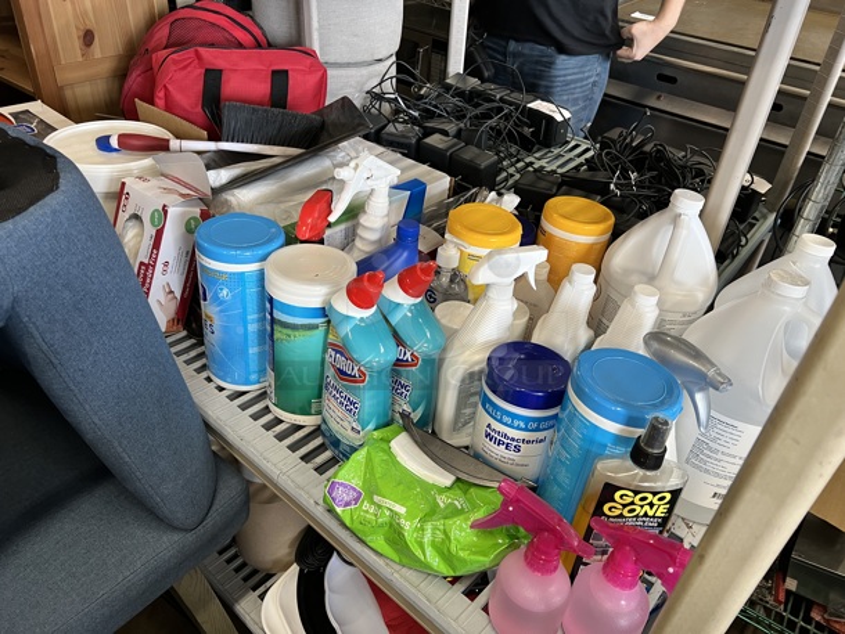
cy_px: 317
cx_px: 422
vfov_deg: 53.1
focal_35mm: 26
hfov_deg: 67.3
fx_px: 635
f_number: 1.5
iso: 125
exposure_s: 1/60
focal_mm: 5.7
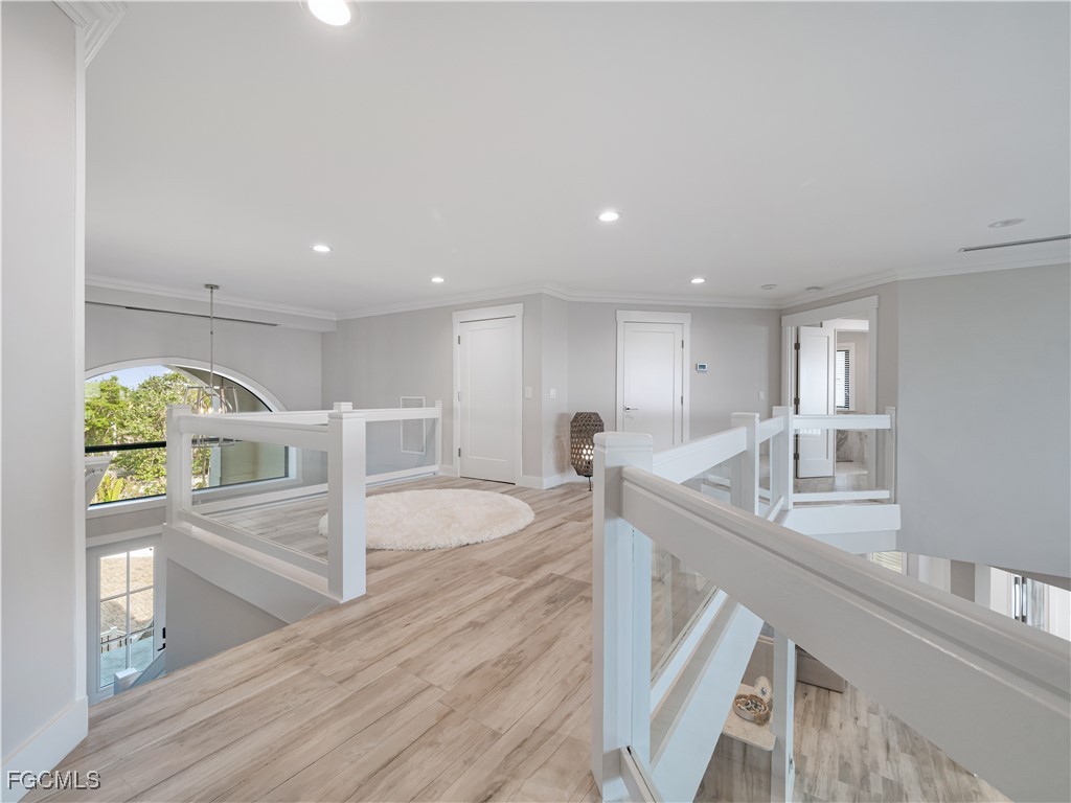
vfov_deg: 85.7
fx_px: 433
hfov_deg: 102.1
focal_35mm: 14
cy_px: 402
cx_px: 536
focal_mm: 7
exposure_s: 1/10
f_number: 7.1
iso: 200
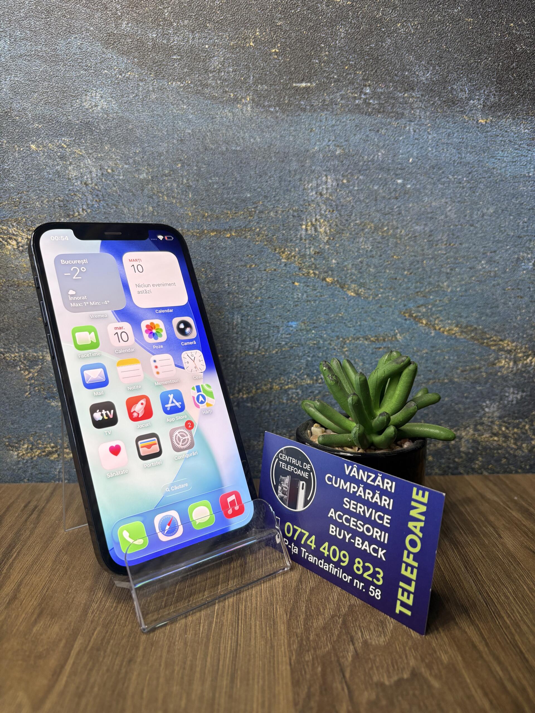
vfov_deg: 67.3
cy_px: 356
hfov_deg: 53.1
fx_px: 536
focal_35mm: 26
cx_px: 268
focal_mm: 5.96
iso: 125
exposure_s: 1/108
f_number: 1.6
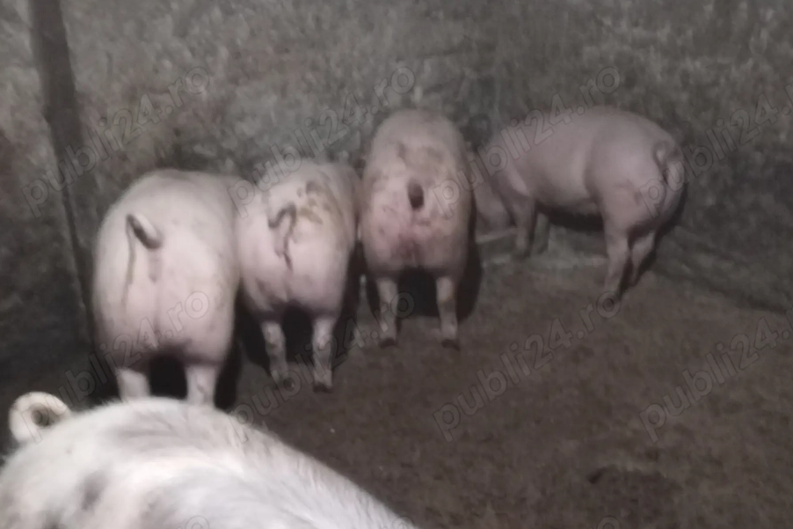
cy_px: 409
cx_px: 423
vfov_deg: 32.6
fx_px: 881
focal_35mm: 40
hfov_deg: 48.4
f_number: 1.8
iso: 5365
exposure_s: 1/20
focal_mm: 6.24
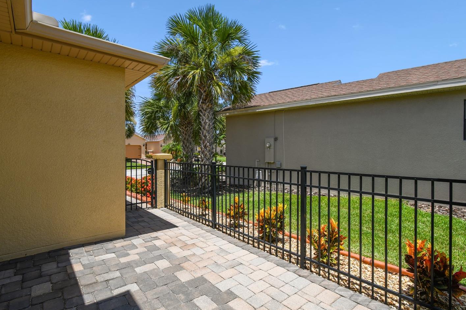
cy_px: 146
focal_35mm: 17
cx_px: 232
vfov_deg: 70.4
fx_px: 220
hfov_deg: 93.3
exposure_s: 1/400
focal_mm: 10
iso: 100
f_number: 7.1
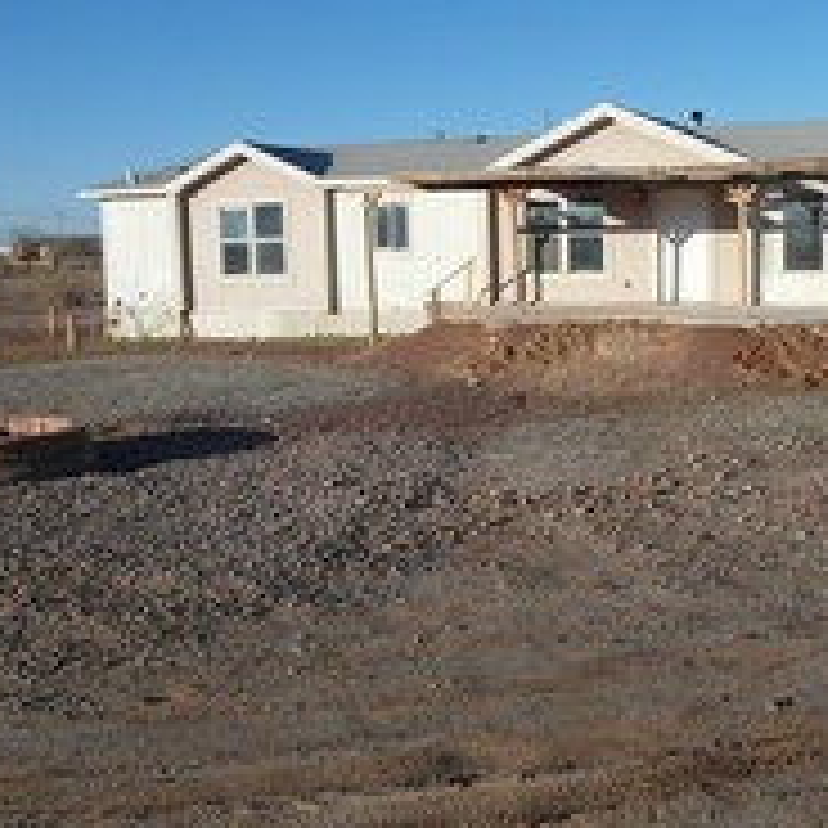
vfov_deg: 41.7
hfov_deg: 40.3
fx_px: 1082
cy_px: 333
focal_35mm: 40
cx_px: 648
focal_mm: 5.2
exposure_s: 1/750
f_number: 4.4
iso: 80
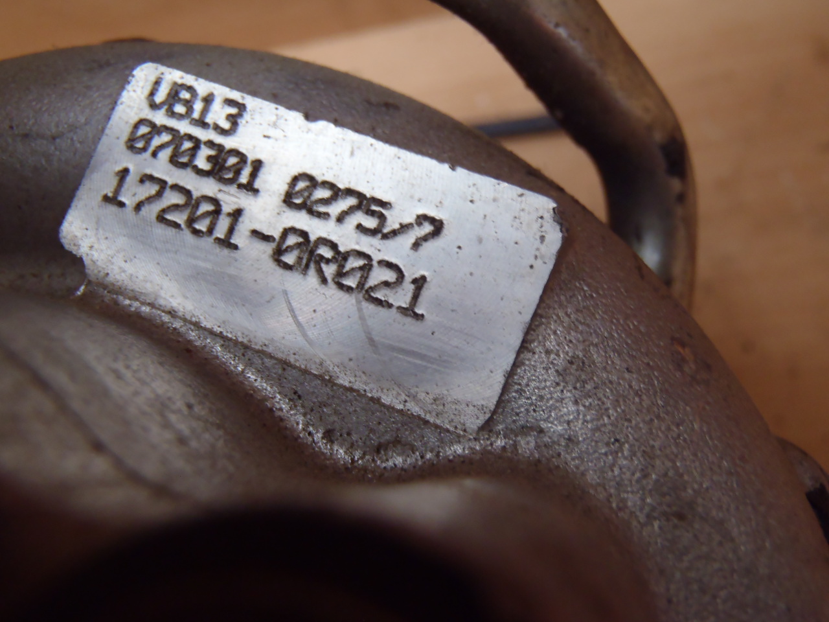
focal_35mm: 37
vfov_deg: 38.7
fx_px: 886
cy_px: 311
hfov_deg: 50.1
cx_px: 414
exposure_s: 1/4
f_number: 4.7
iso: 250
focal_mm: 6.64
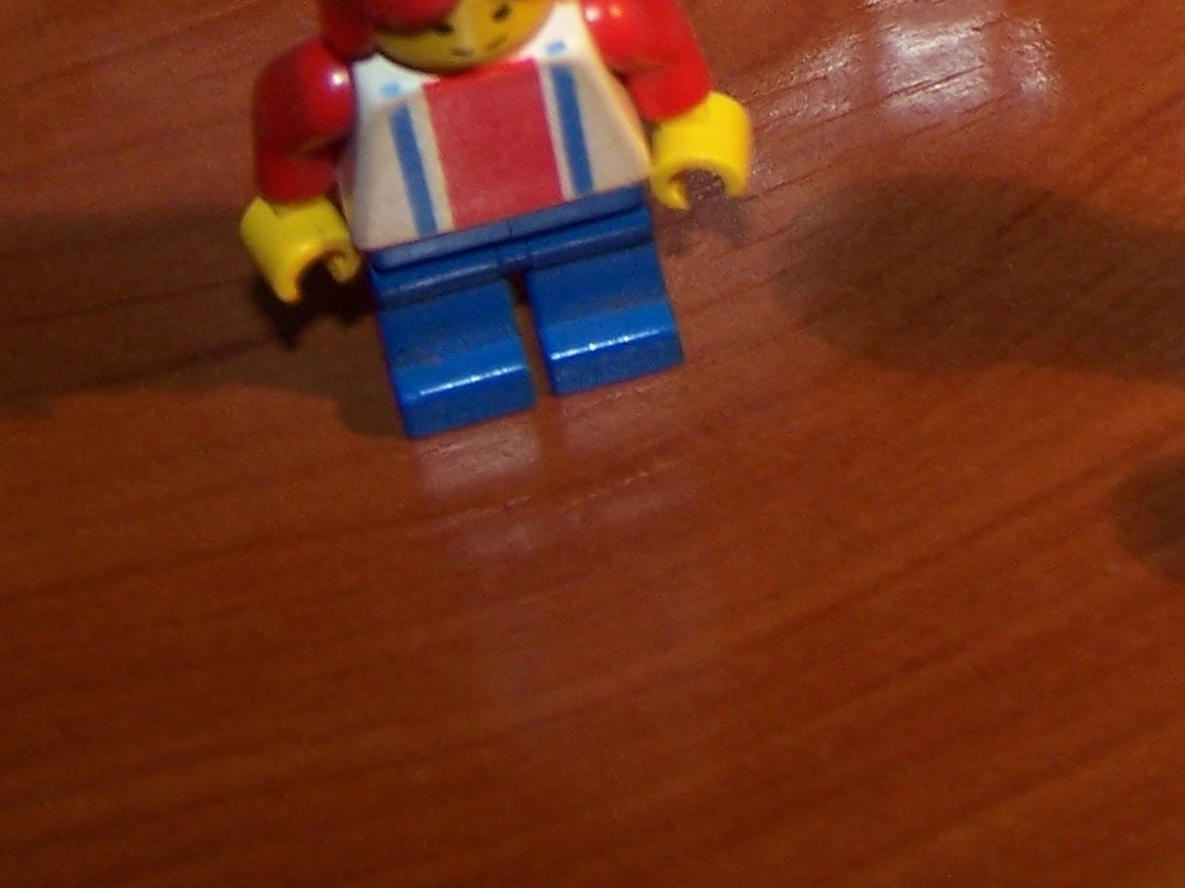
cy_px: -369
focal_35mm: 111
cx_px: 1244
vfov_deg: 12.8
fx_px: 3799
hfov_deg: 17.2
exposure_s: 1/15
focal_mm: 6.3
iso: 80
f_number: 2.8
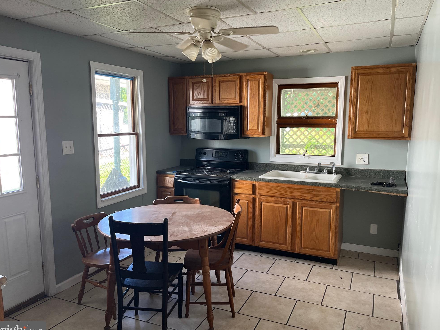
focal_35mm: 27
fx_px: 343
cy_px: 168
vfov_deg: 51.4
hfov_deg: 65.3
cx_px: 219
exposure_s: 1/121
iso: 100
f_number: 1.6
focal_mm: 5.1
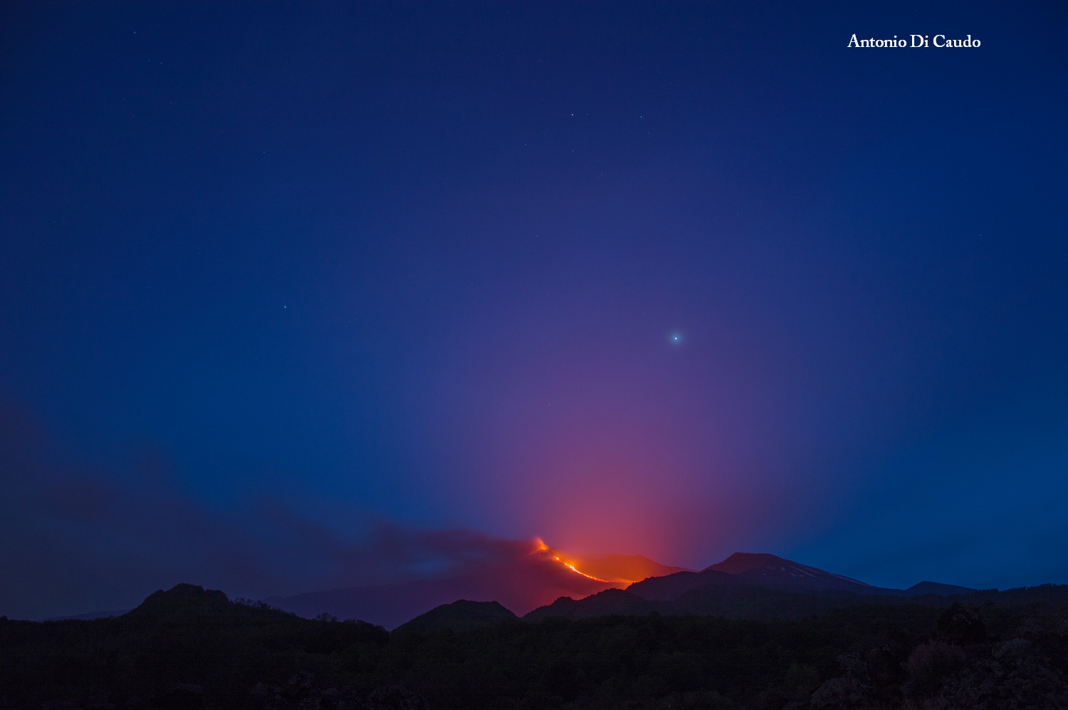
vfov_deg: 47.8
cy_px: 355
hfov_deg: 67.4
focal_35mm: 27
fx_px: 800
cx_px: 534
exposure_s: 15
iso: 100
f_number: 3.5
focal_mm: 18
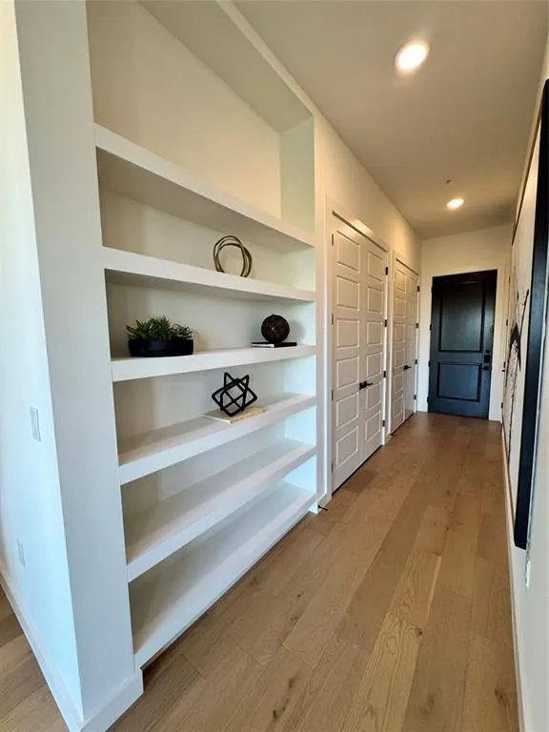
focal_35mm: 14
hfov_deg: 85.7
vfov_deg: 102.1
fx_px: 296
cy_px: 366
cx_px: 274
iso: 200
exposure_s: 1/120
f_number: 2.2
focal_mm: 2.22
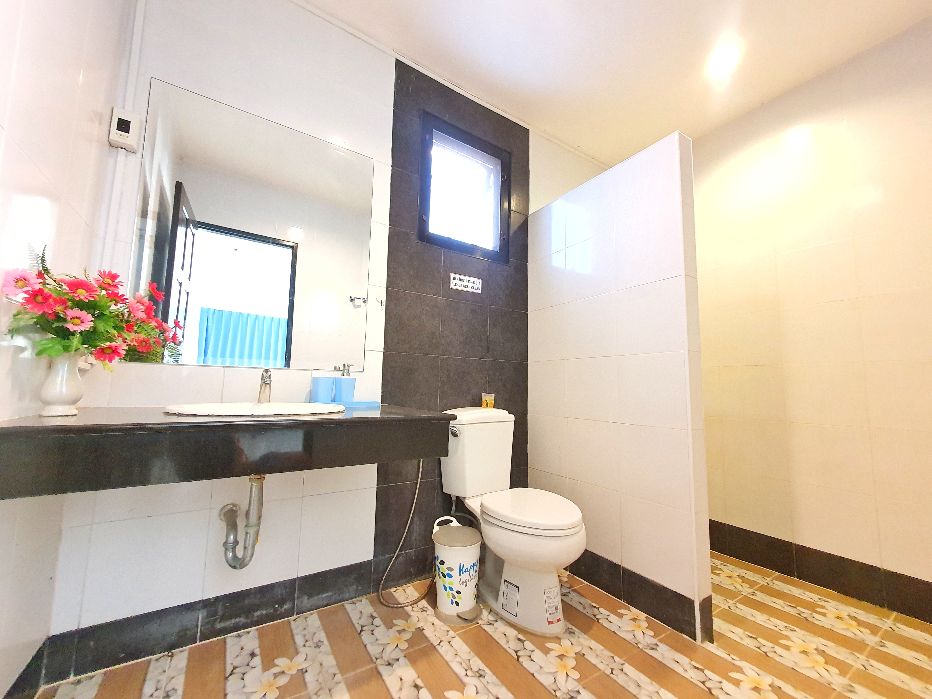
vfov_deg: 89.9
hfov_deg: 106.2
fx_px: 350
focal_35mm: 13
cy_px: 350
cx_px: 466
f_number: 2.2
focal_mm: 1.8
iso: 640
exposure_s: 1/25
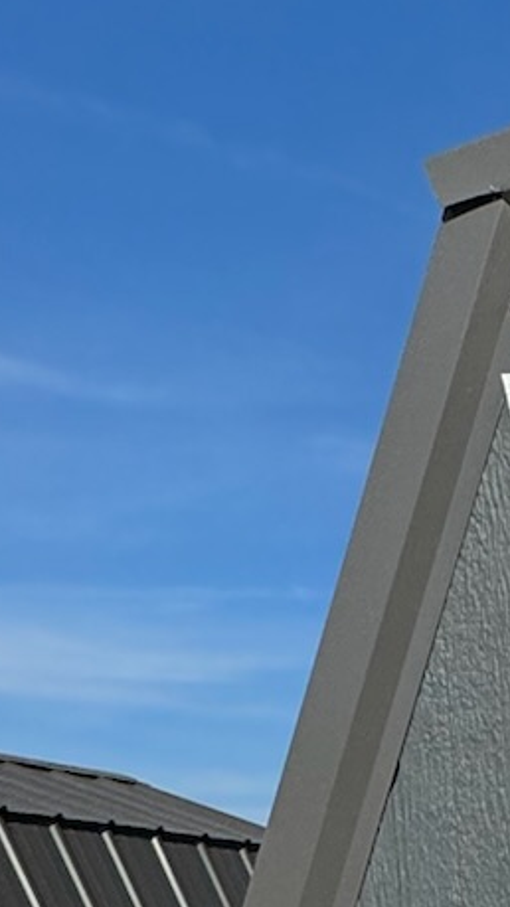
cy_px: 1192
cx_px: 1504
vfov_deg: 26.2
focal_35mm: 68
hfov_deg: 11.3
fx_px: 1636
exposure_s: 1/4367
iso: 32
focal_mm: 2.22
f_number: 2.2
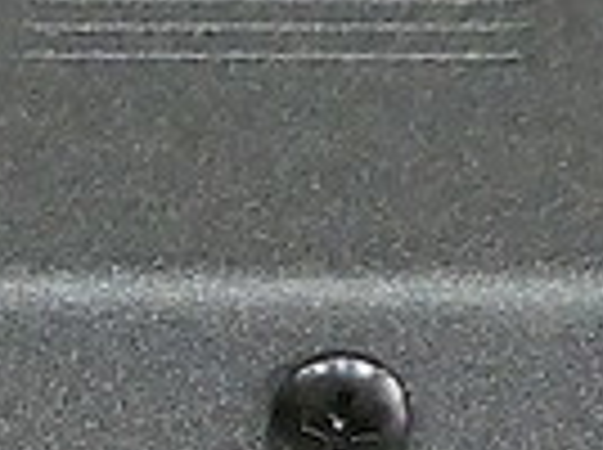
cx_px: -450
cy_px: 1386
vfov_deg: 1.4
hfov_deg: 1.8
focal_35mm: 1085
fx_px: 18867
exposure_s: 1/20
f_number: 6.3
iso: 1600
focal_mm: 27.1
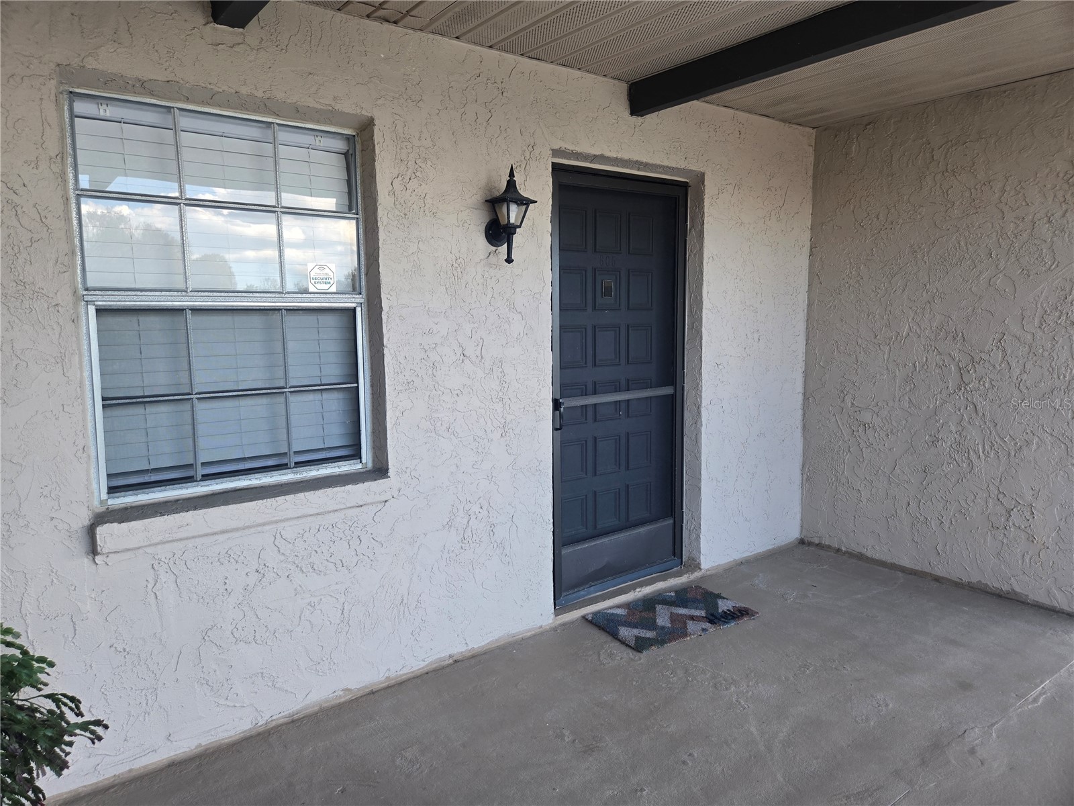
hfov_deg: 73.9
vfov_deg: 58.9
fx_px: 714
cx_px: 537
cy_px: 403
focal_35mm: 23
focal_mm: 5.4
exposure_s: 1/180
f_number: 1.8
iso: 64
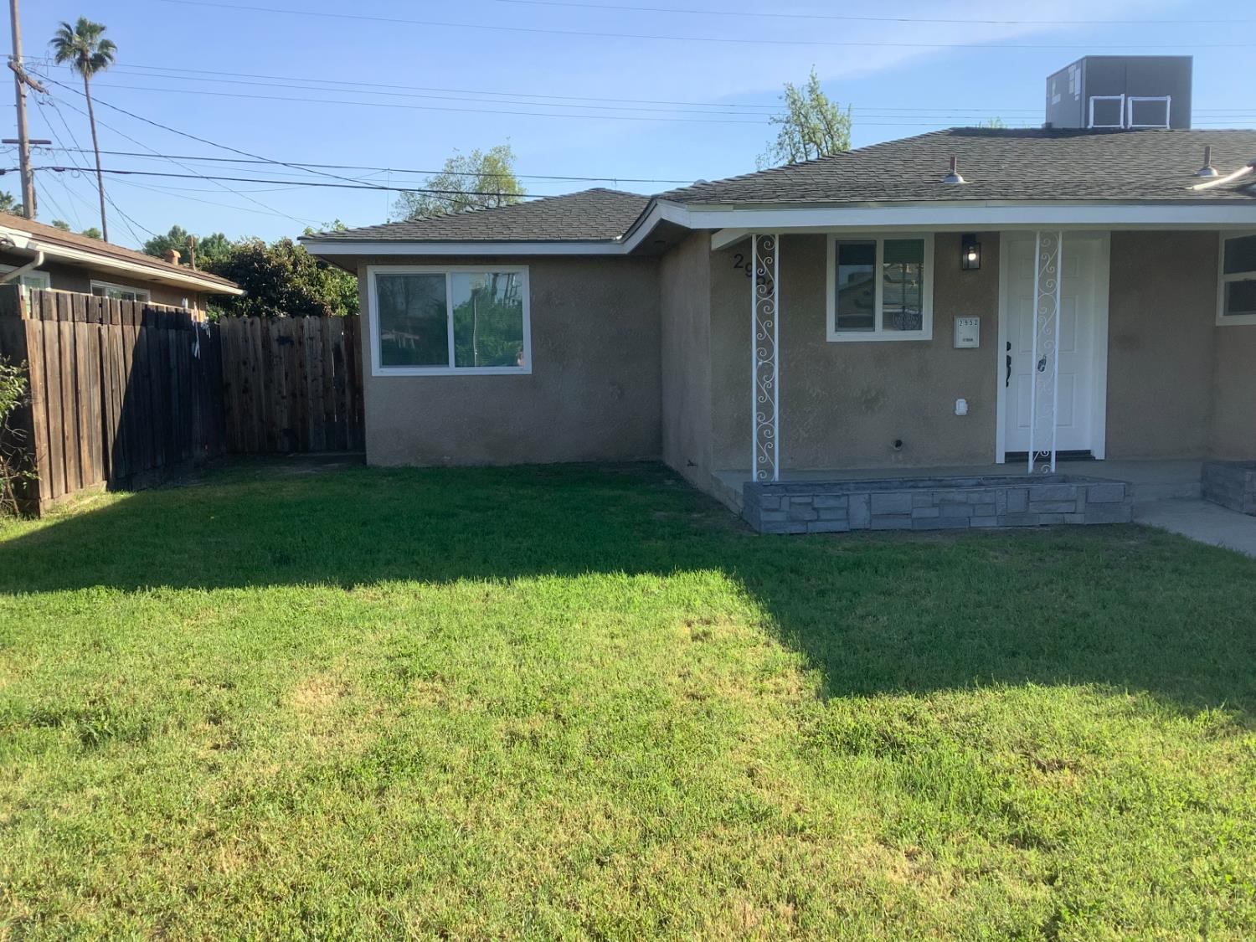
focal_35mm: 31
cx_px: 628
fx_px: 1125
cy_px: 471
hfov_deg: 58.4
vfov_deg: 45.4
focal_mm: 3.3
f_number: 2.4
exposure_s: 1/727
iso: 25
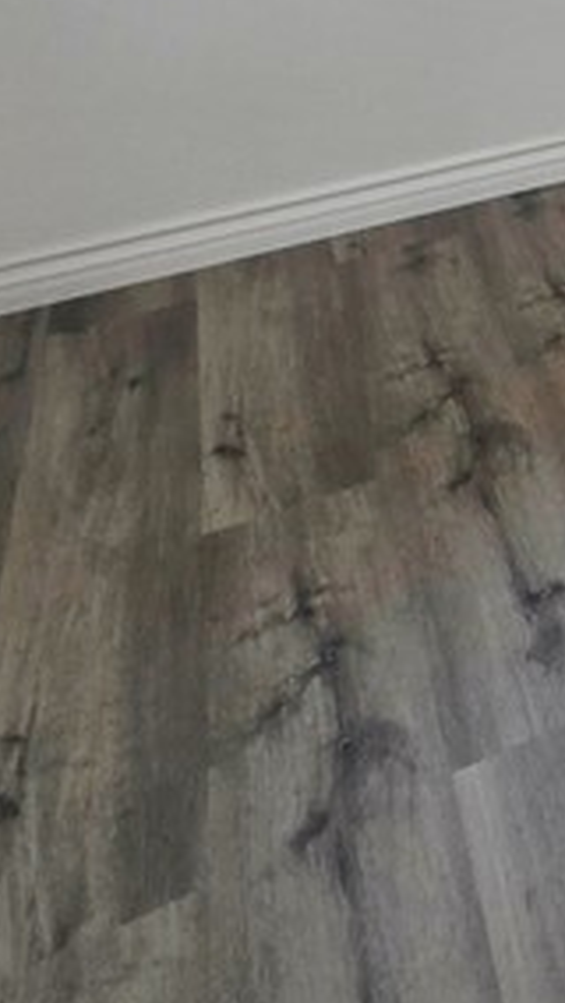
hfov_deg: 16.9
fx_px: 1357
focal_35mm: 51
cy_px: -452
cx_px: 1158
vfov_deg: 28.6
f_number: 1.9
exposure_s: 1/120
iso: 160
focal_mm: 2.2
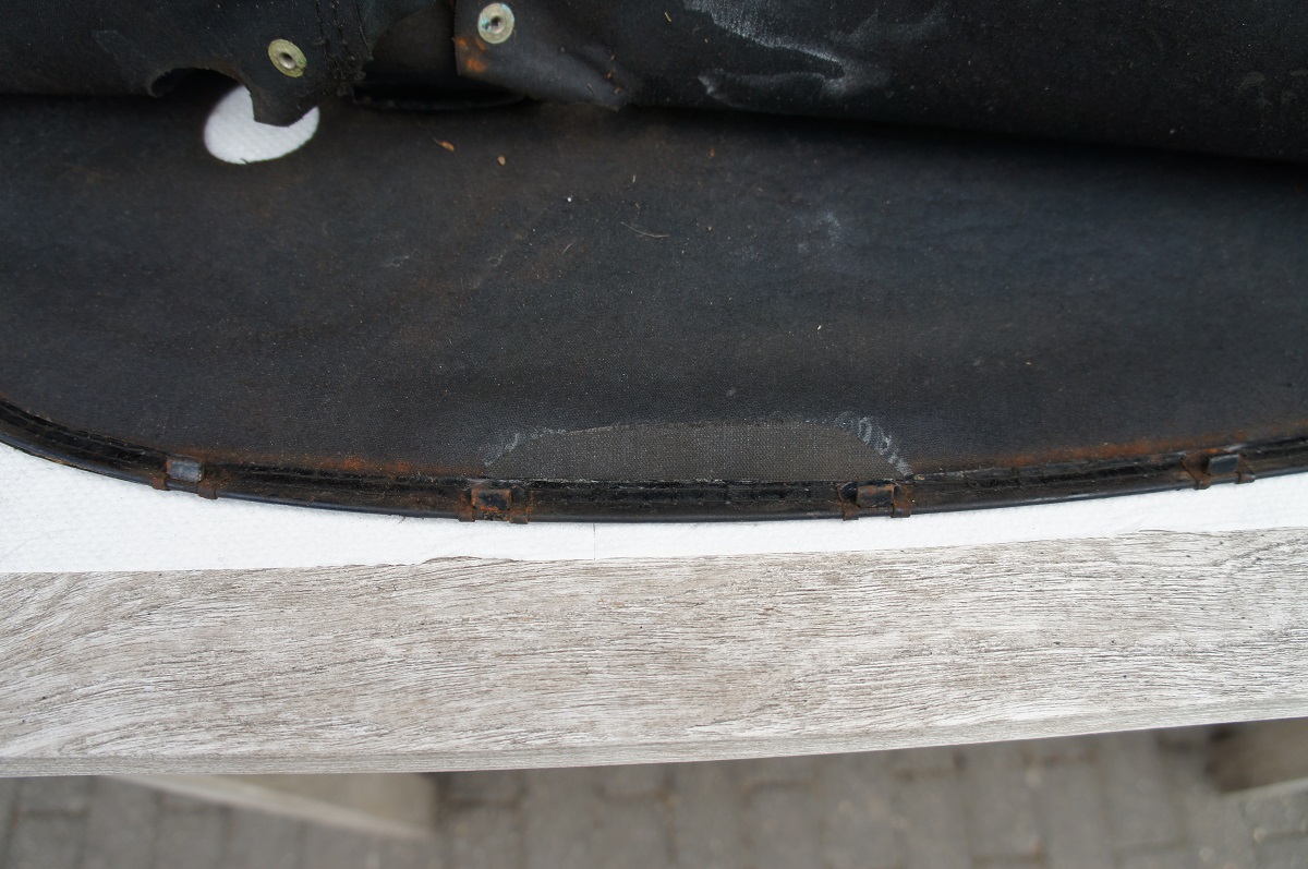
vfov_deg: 47.8
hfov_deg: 67.4
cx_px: 654
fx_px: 980
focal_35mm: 27
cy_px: 434
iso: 200
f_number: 4
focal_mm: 18
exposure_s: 1/160
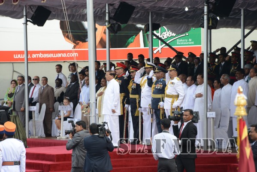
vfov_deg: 4.6
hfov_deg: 6.9
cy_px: 86
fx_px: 2143
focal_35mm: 300
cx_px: 128
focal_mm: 300
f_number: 13
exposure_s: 1/160
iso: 640
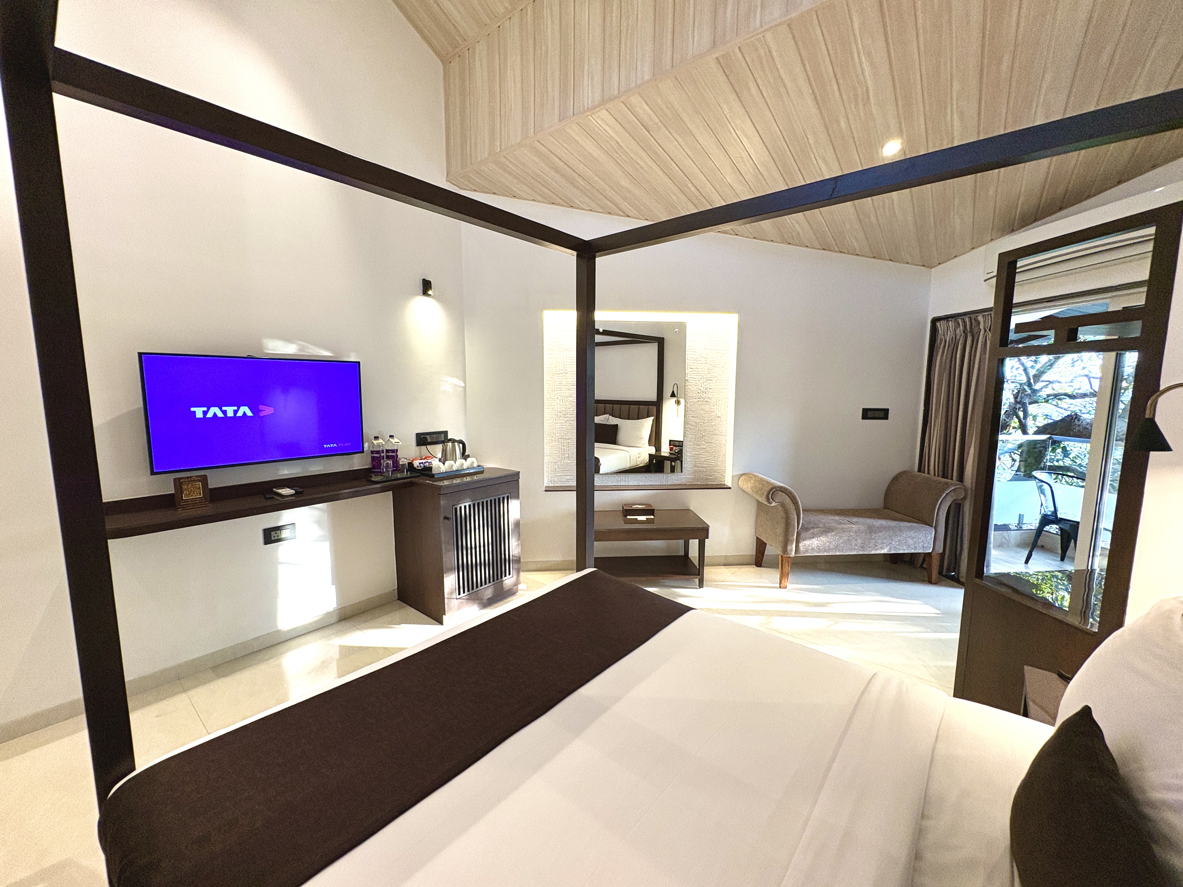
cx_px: 592
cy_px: 444
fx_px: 478
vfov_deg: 85.7
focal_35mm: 14
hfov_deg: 102.1
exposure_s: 1/99
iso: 200
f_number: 2.2
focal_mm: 2.22
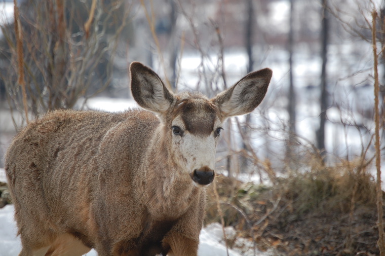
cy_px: 128
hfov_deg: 6.9
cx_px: 192
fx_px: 3205
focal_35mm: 300
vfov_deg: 4.6
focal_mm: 200
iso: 400
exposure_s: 1/1250
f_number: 5.6
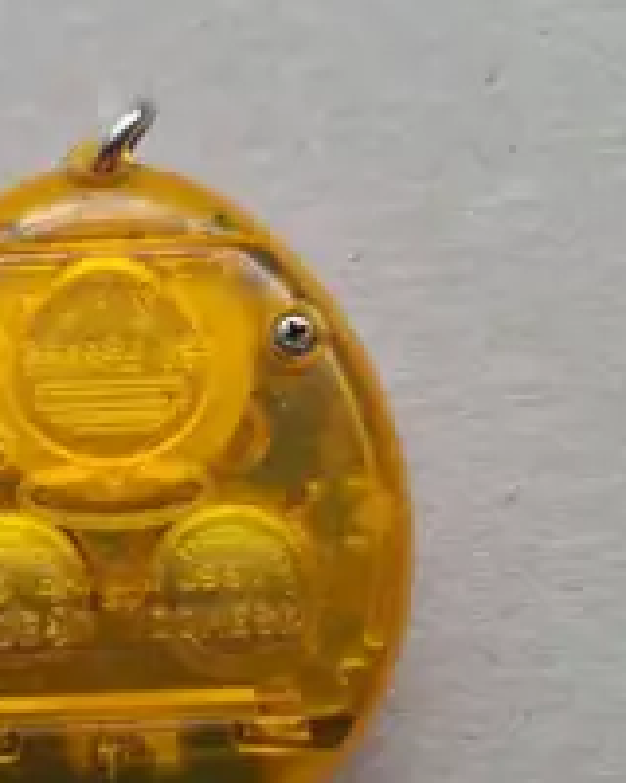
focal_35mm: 45
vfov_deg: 40.8
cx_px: 43
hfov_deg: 31.6
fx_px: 1042
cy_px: 501
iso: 100
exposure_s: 1/50
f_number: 1.8
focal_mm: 5.54
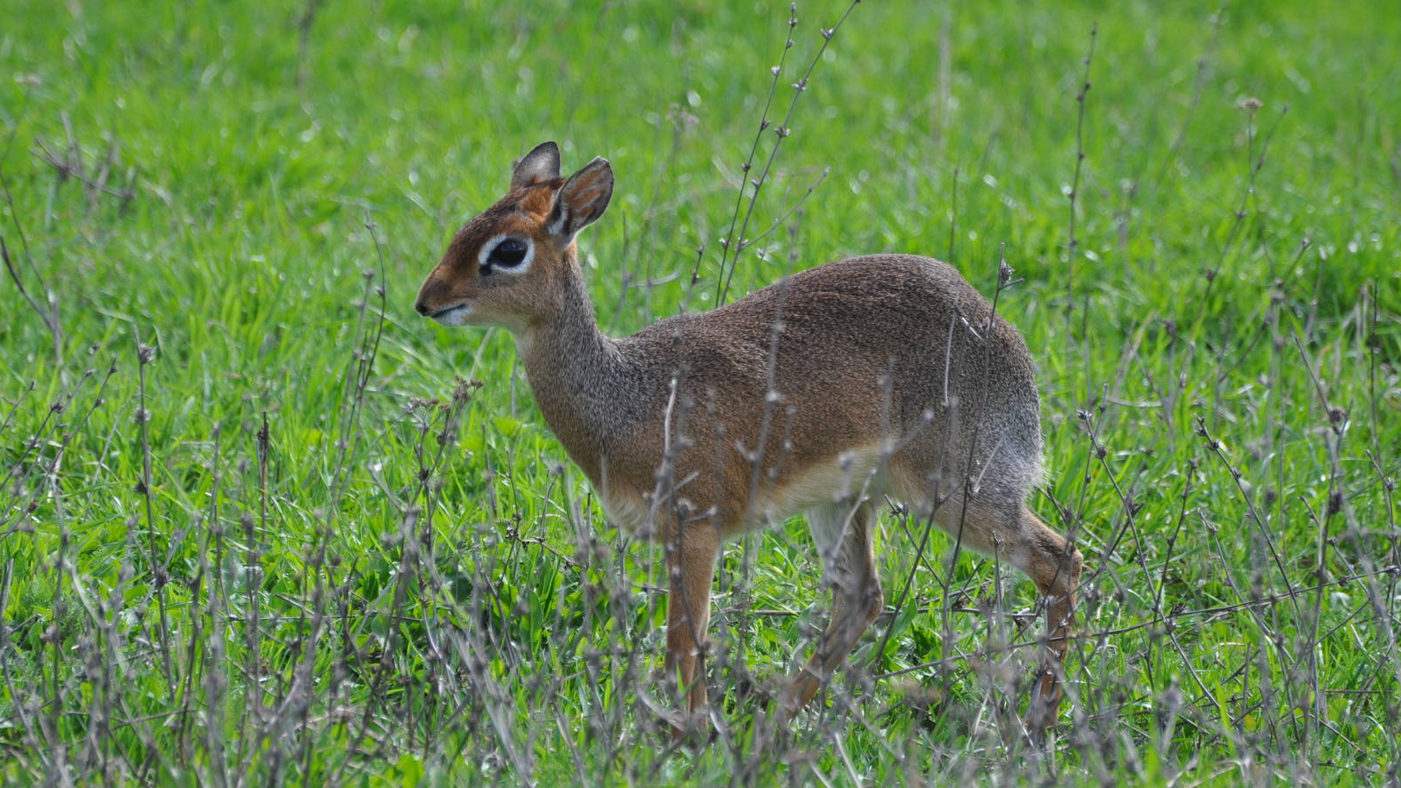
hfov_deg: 4.6
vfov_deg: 2.6
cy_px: 345
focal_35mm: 472
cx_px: 700
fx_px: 17535
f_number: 5.6
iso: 450
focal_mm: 300
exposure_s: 1/1000
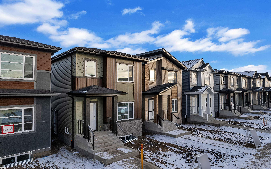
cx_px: 136
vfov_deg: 53.0
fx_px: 170
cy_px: 87
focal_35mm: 23
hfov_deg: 77.2
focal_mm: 8.38
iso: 100
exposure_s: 1/1000
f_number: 2.4
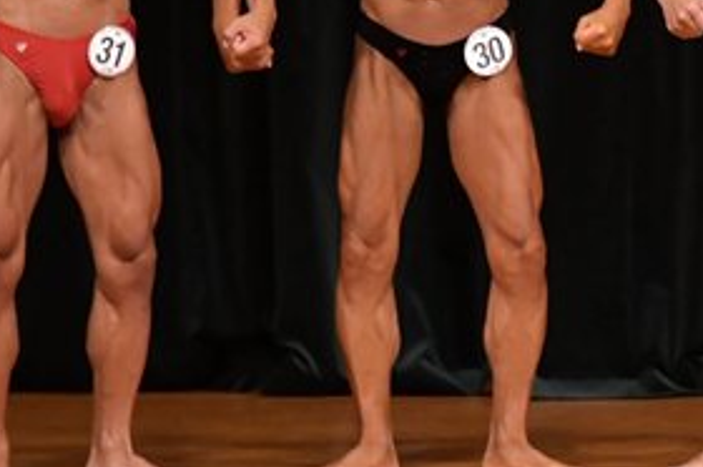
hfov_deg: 3.3
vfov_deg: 2.2
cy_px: 93
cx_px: 918
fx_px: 12152
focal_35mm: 623
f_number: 5.6
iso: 5000
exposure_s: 1/400
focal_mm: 150
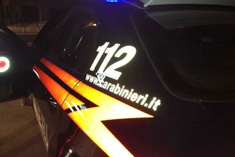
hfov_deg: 51.9
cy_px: 70
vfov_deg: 35.9
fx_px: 242
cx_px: 118
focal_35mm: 37
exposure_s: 1/20
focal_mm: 4.28
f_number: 2.4
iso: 160
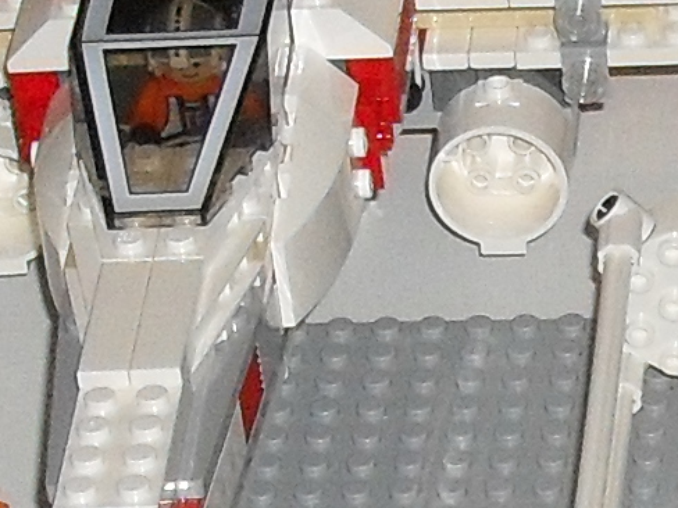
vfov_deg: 4.7
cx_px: 1355
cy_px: 620
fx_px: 6150
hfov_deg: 6.1
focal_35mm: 314
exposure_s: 1/45
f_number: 3.6
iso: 200
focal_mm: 7.5
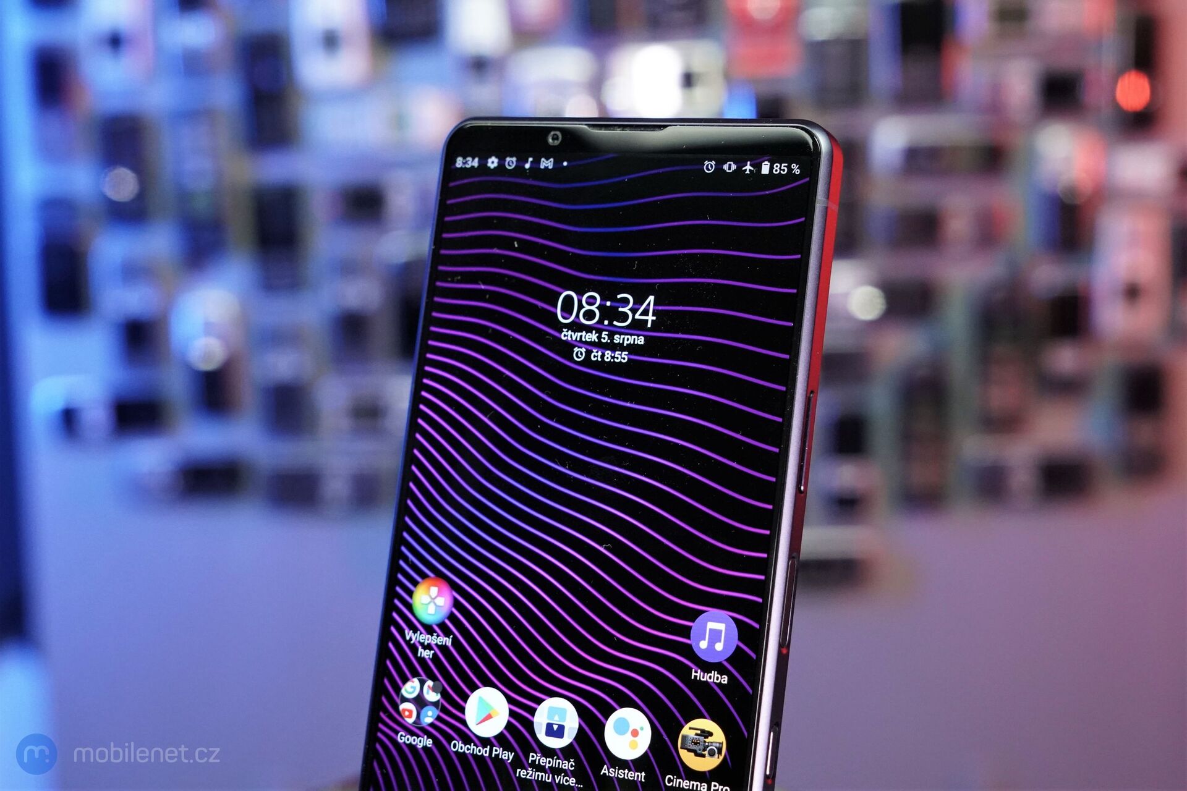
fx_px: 1648
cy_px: 396
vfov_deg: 27.0
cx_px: 594
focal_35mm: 50
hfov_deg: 39.6
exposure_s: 1/160
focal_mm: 50
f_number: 7.1
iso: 5000
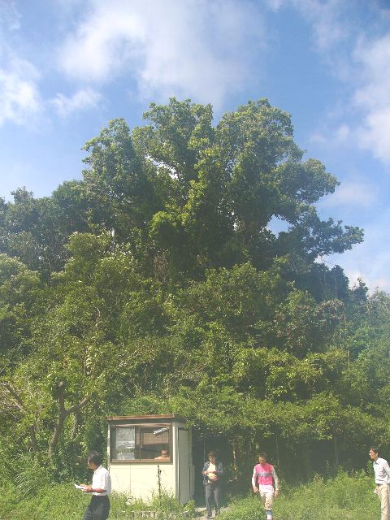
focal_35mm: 36
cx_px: 195
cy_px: 260
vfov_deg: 51.4
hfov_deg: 39.7
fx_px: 541
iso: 50
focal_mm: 6
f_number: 6.5
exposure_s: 1/1000
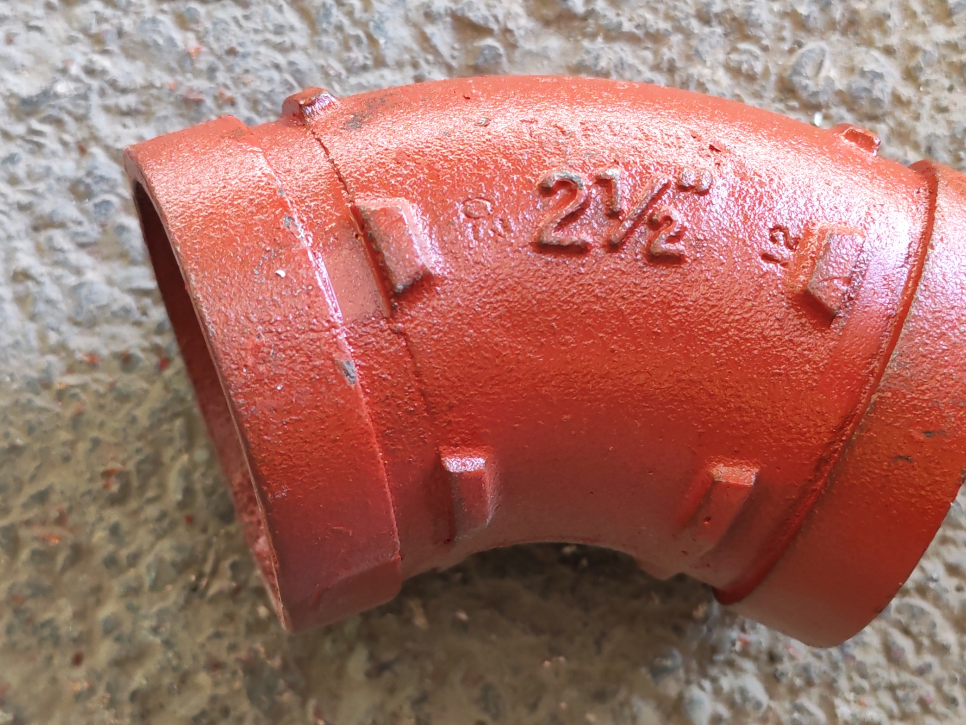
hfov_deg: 36.2
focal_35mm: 53
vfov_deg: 27.5
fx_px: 1479
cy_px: 335
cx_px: 468
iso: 800
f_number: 1.9
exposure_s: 1/100
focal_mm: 6.12
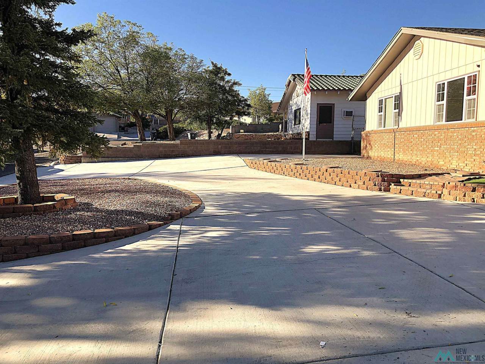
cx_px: 242
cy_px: 182
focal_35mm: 28
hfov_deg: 63.4
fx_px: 392
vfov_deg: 49.7
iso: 20
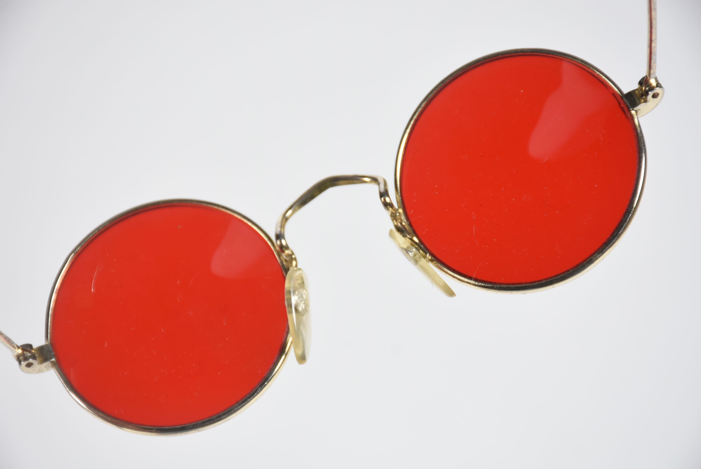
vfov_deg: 6.6
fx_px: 4092
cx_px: 350
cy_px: 234
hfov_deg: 9.8
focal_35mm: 210
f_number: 9
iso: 200
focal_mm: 140
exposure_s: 1/125
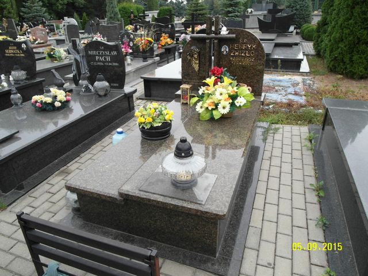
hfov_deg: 71.6
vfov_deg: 56.8
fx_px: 255
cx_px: 184
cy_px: 138
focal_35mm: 24
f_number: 3.4
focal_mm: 5.2
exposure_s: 1/90
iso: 80
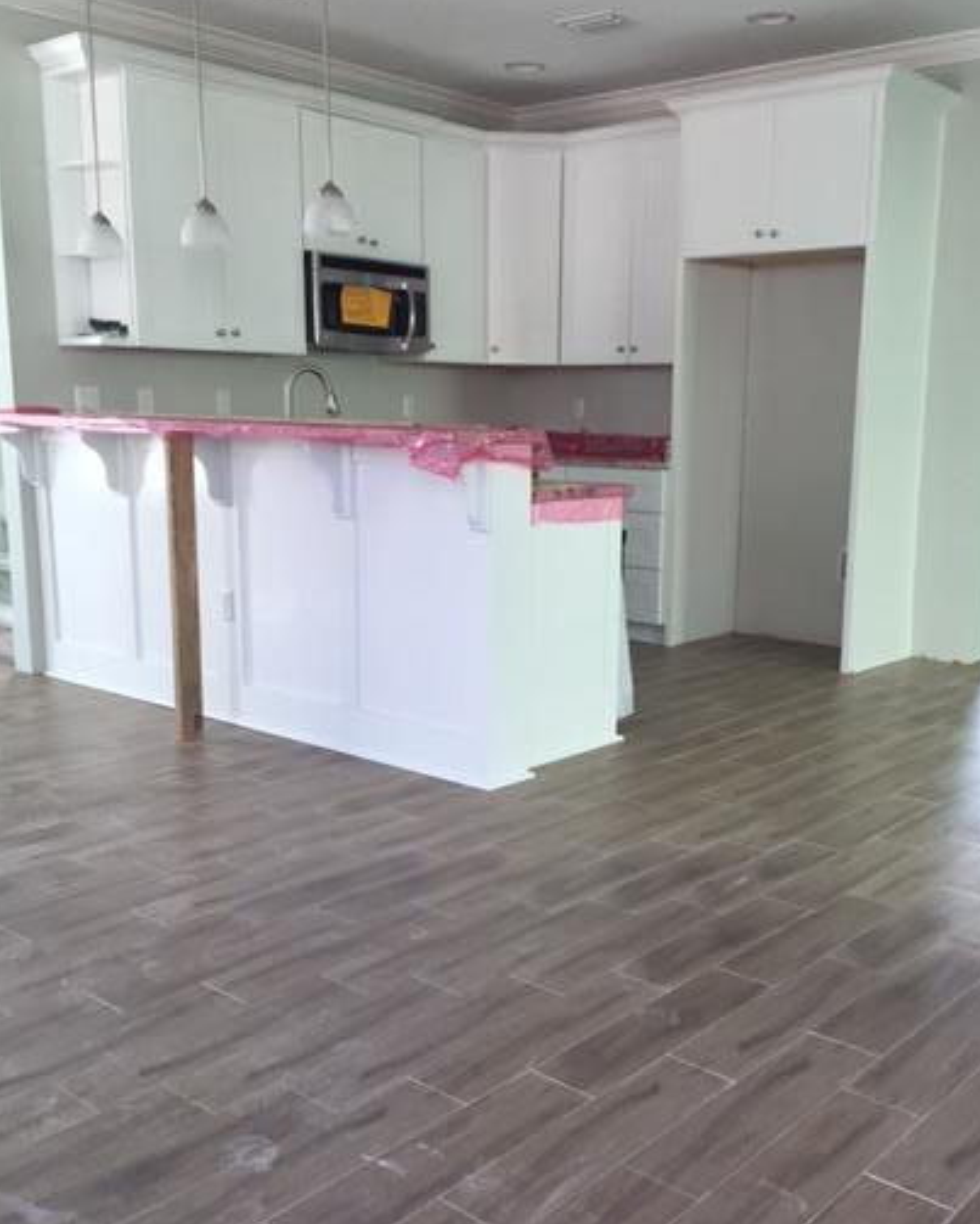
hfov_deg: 41.2
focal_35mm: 36
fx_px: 1304
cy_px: 686
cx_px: 525
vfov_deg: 50.1
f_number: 2.2
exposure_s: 1/40
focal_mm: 4.15
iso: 32
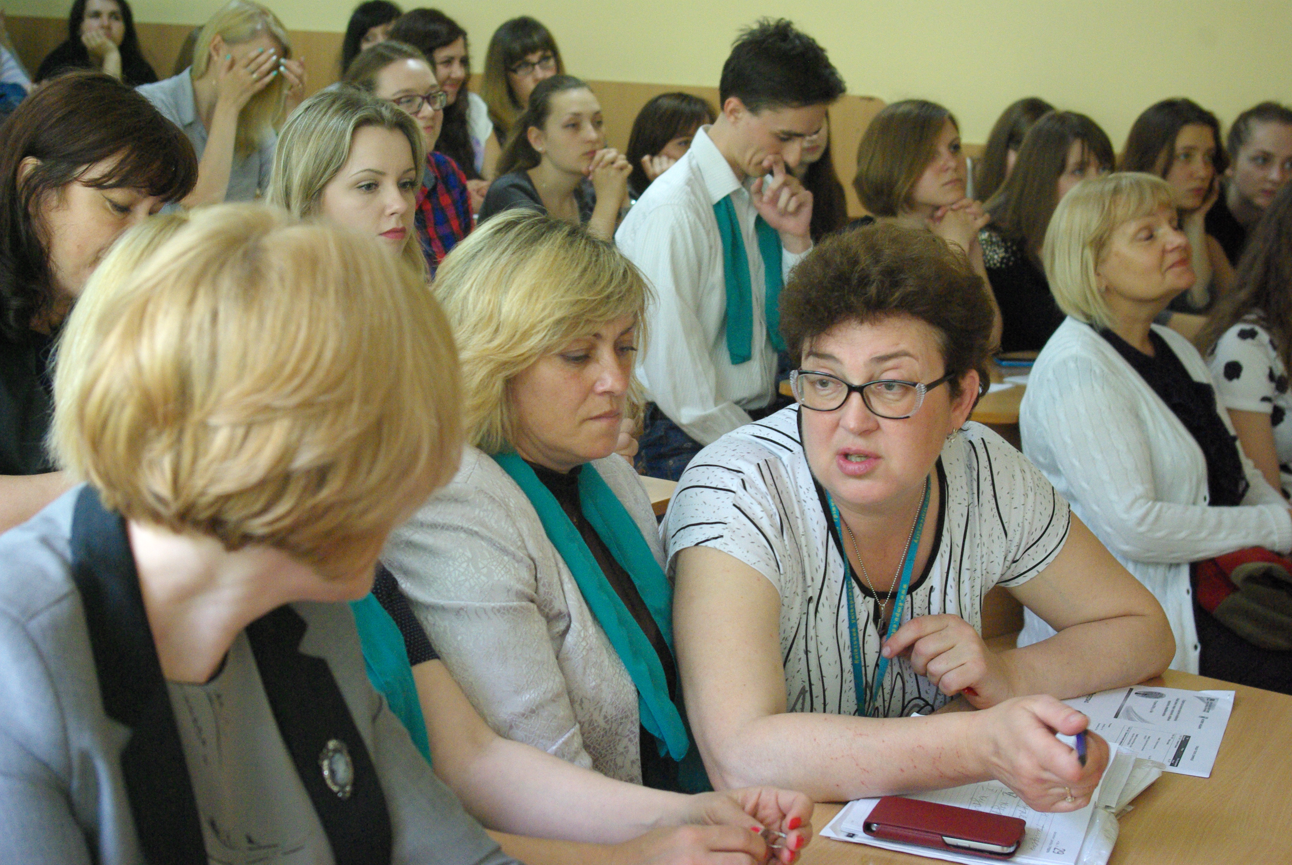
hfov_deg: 33.4
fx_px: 2156
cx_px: 646
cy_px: 432
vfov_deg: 22.7
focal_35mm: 60
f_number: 4.5
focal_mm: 40
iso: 1600
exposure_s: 1/60
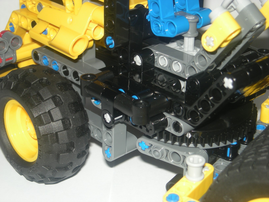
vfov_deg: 17.6
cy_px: 101
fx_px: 653
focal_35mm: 84
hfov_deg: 23.3
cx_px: 134
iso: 64
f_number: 8.3
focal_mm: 13.7
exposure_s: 1/60
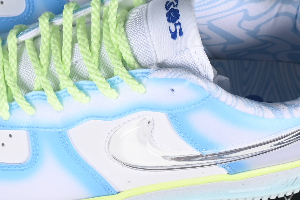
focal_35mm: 171
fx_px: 1425
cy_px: 35
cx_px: 107
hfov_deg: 12.0
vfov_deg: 8.0
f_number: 7.1
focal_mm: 50
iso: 160
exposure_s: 1/80
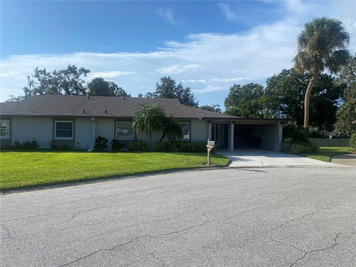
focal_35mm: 26
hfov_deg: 67.3
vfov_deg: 53.1
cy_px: 134
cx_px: 178
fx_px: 267
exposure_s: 1/4274
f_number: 1.8
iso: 32
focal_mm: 4.25
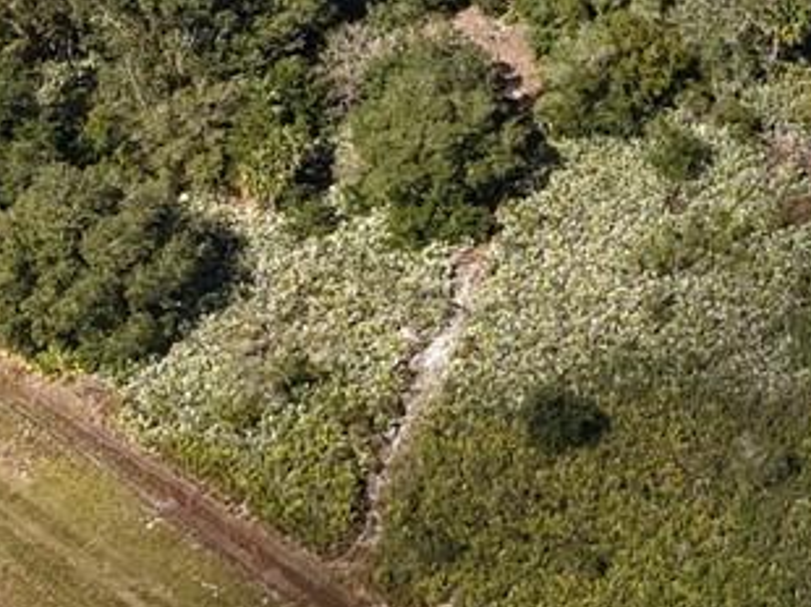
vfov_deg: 11.3
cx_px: 850
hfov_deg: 15.6
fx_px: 2903
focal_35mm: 124
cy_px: -400
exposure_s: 1/90
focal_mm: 8.67
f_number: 1.8
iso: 140
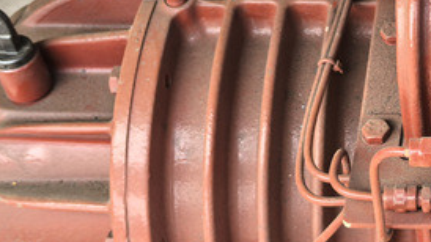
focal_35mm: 86
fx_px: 983
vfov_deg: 13.8
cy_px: -17
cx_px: 489
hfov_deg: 23.1
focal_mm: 5.75
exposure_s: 1/496
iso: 50
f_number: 2
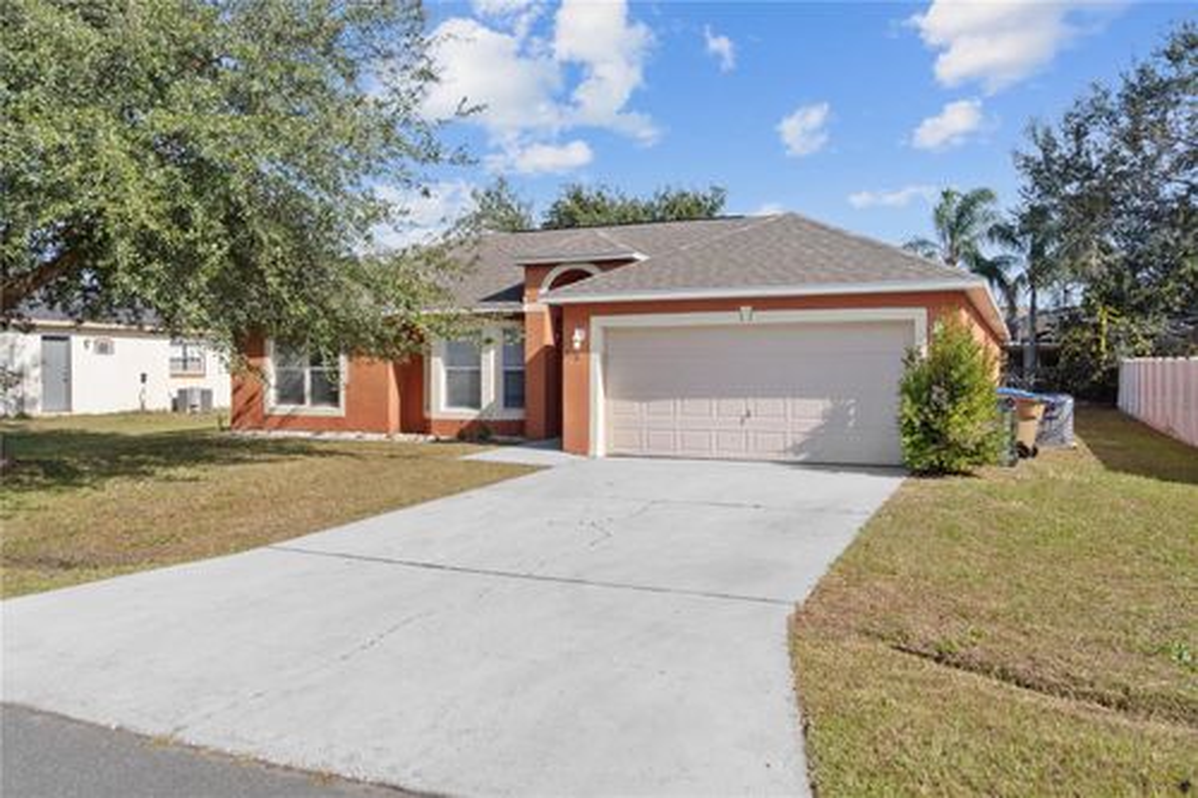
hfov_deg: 67.4
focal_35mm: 27
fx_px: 898
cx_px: 599
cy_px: 399
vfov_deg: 47.9
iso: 100
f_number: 5.6
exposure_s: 1/800
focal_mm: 18
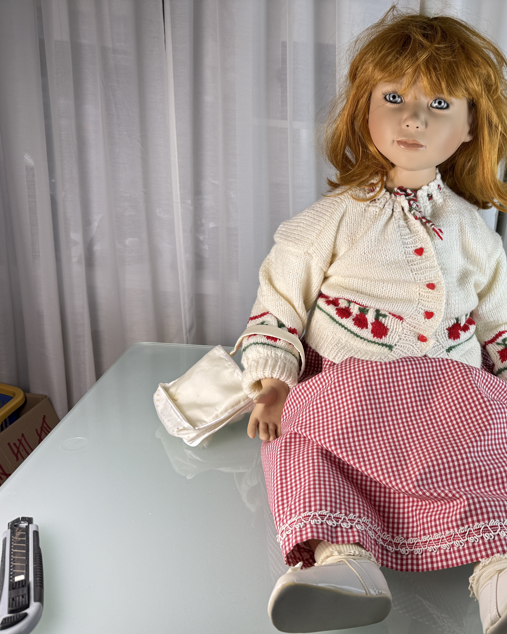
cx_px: 399
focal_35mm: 32
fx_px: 600
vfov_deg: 55.7
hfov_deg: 43.8
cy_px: 324
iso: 64
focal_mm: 6.76
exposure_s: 1/150
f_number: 1.78
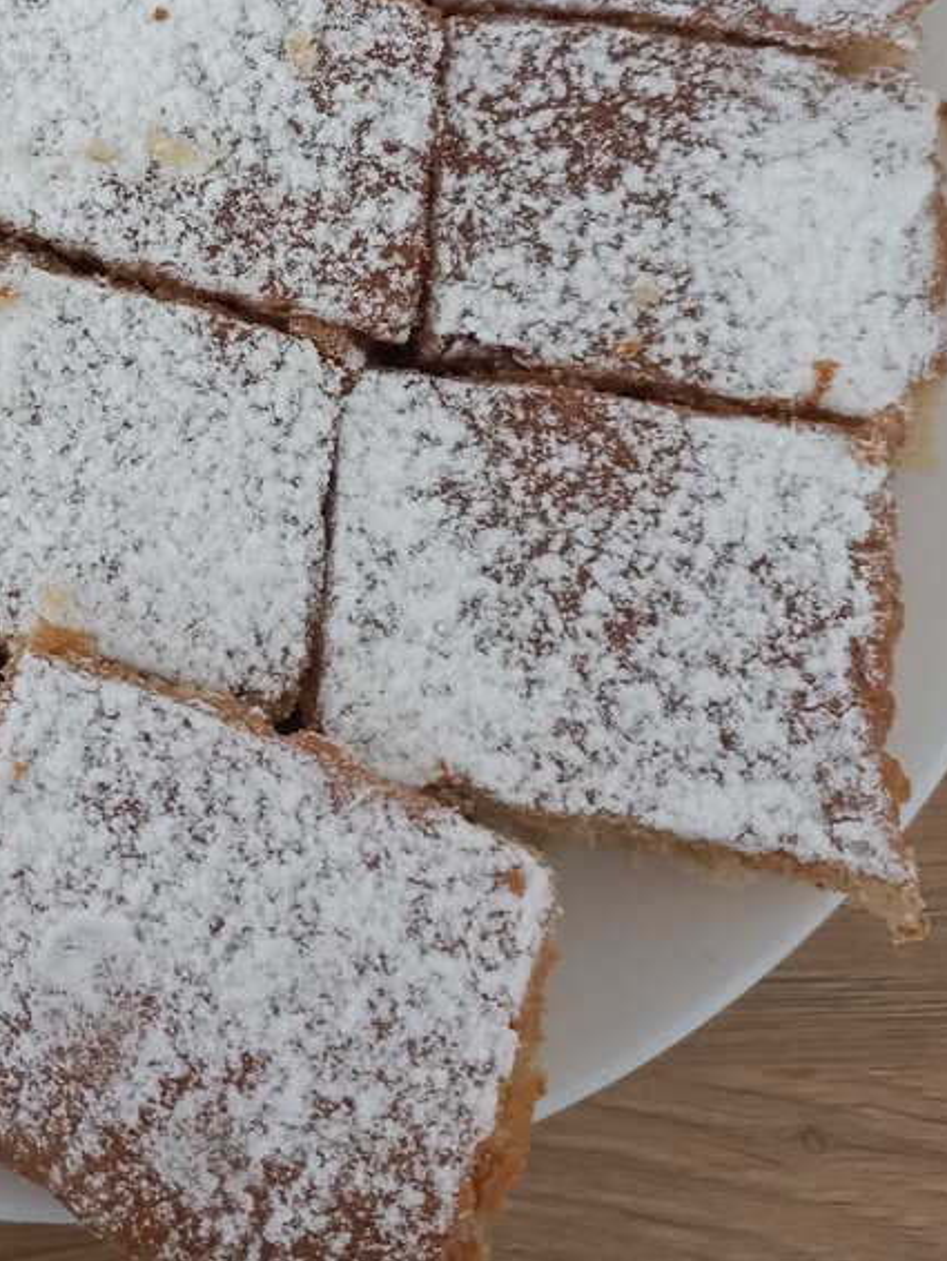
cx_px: 36
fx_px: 1932
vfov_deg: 35.1
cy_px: 263
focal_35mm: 53
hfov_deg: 26.3
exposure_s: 1/33
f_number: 1.8
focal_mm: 4.6
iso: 250
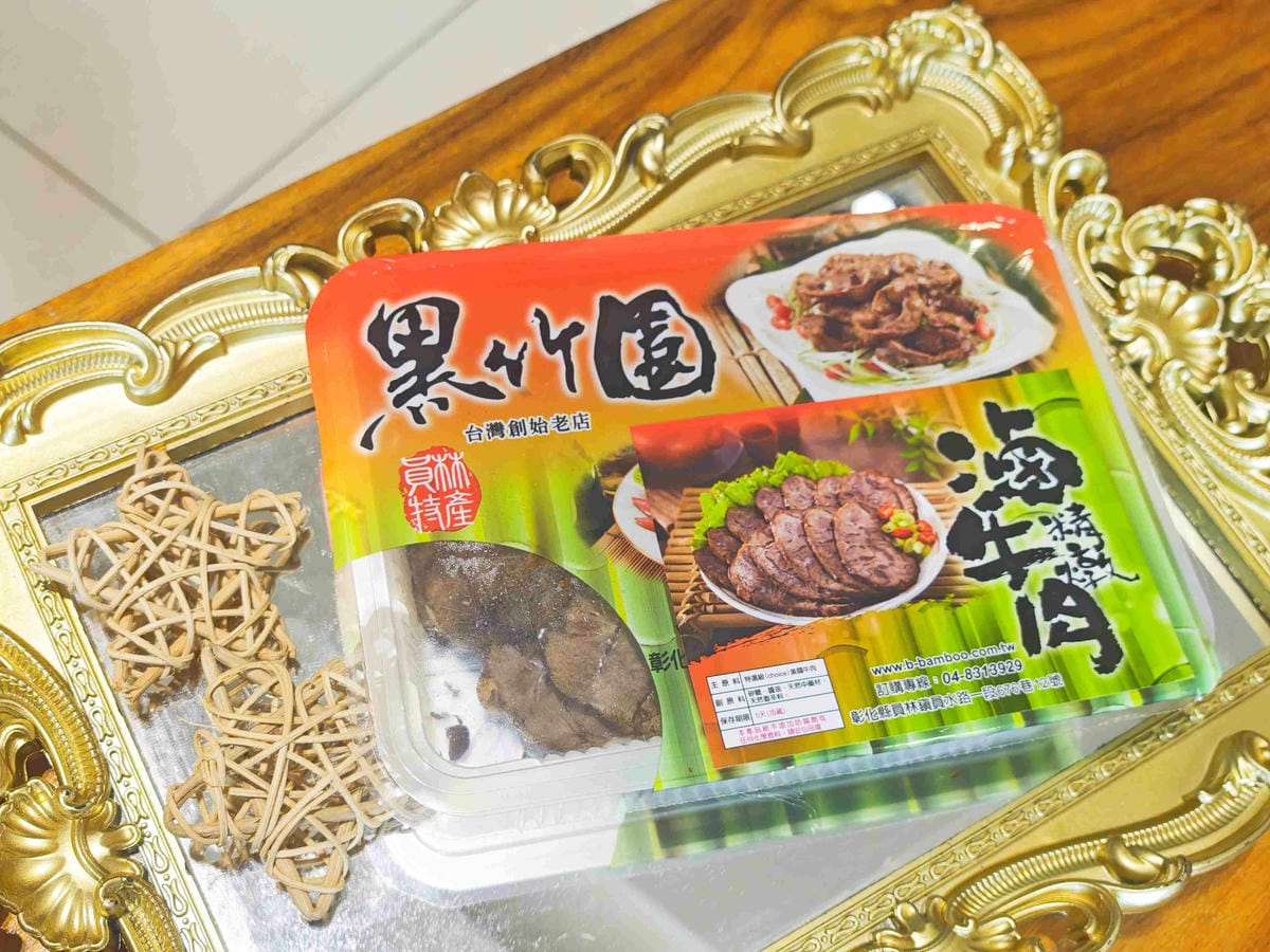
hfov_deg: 50.1
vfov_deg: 38.7
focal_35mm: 37
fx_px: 1357
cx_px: 635
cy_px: 476
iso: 342
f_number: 2.8
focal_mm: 8.72
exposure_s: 1/120
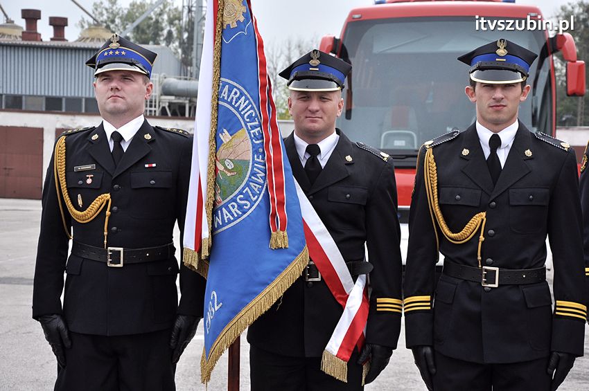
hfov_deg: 20.6
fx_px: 1618
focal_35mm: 99
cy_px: 196
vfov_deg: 13.8
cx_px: 294
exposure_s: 1/800
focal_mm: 66
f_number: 7.1
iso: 500
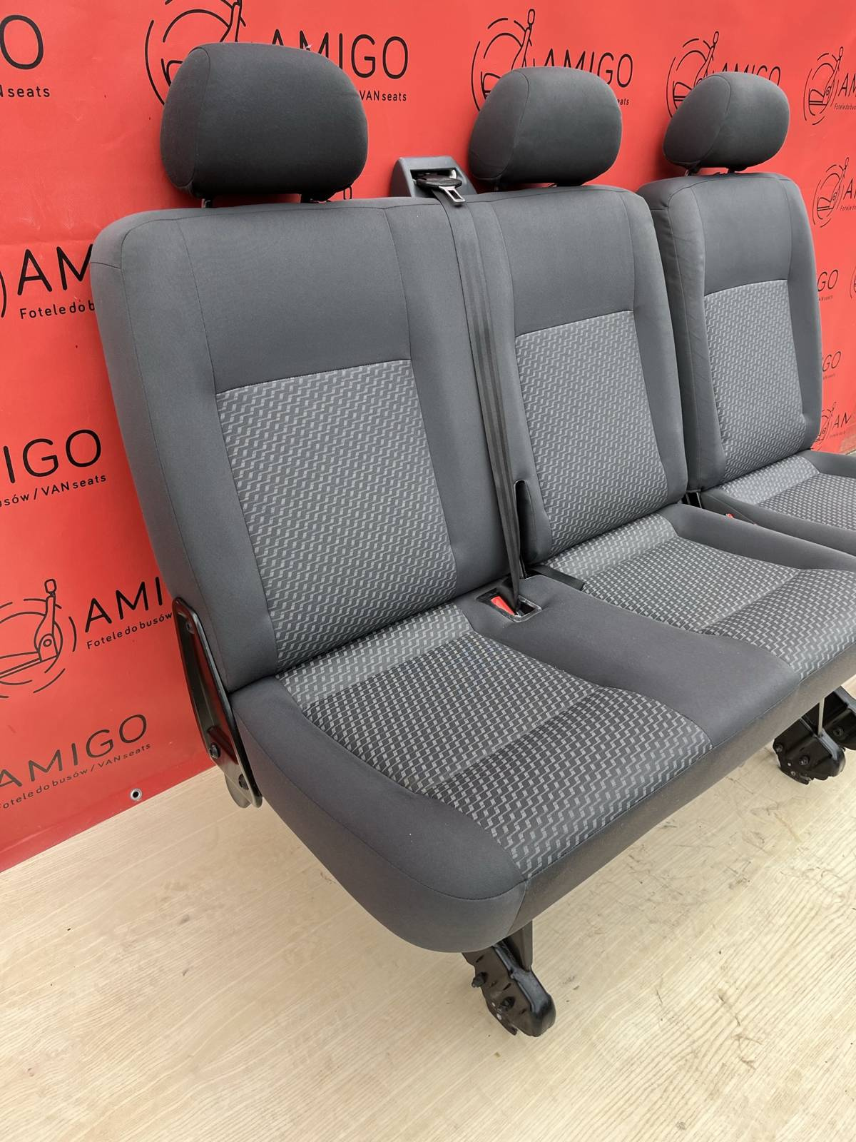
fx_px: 857
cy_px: 571
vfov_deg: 67.3
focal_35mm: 26
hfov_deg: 53.1
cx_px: 428
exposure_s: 1/537
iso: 50
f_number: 1.6
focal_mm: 5.1
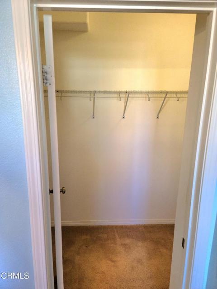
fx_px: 209
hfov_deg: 54.9
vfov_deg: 69.4
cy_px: 144
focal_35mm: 25
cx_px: 108
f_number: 1.8
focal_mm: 7
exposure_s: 1/60.2
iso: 160
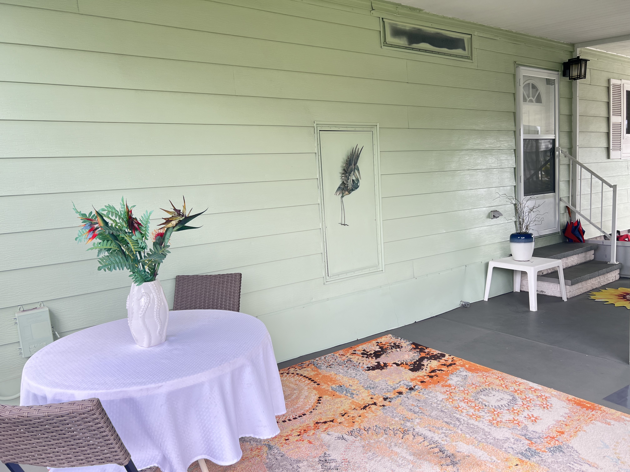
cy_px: 236
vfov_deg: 53.1
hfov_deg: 67.3
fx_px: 473
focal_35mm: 26
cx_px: 315
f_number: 1.5
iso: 40
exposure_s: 1/147
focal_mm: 5.7
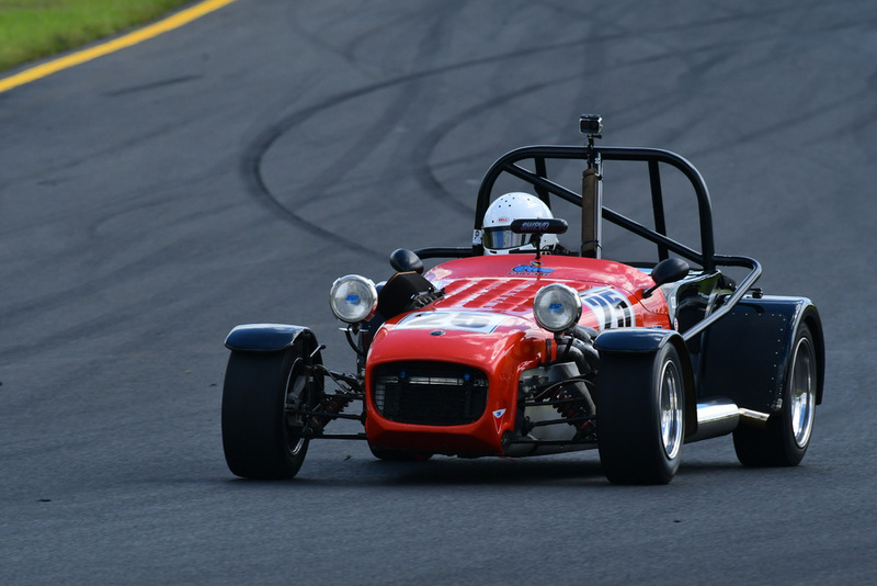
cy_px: 293
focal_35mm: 750
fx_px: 18276
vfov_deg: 1.8
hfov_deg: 2.7
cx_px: 438
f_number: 11
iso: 800
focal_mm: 500
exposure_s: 1/640
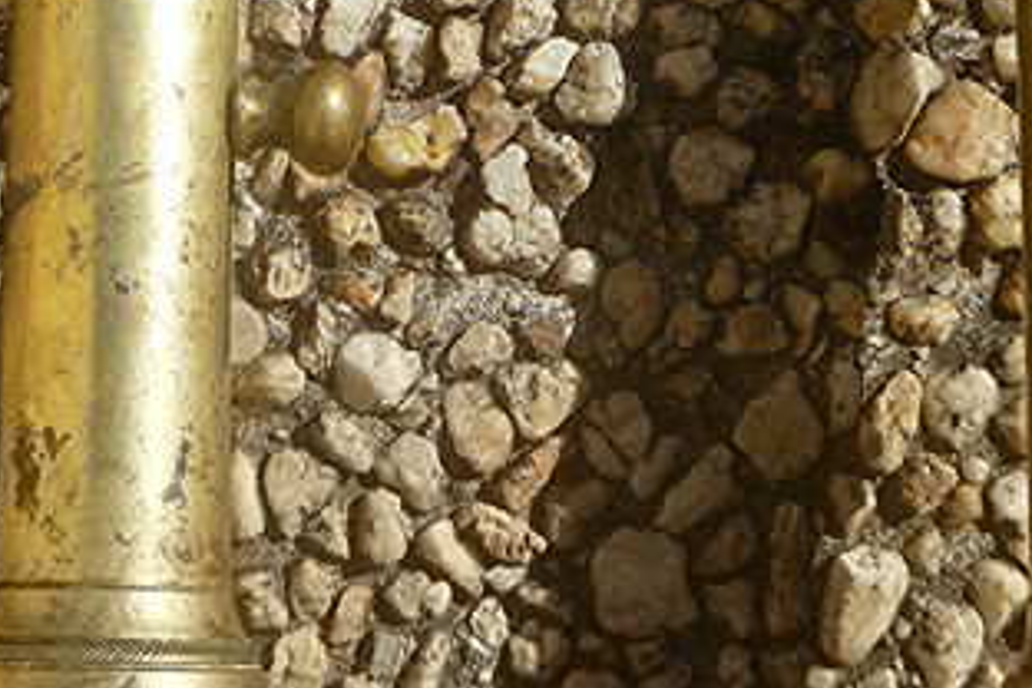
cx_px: 480
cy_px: 334
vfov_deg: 17.1
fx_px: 2293
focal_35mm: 80
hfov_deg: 25.4
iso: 80
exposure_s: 1/800
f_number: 3.4
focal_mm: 5.4
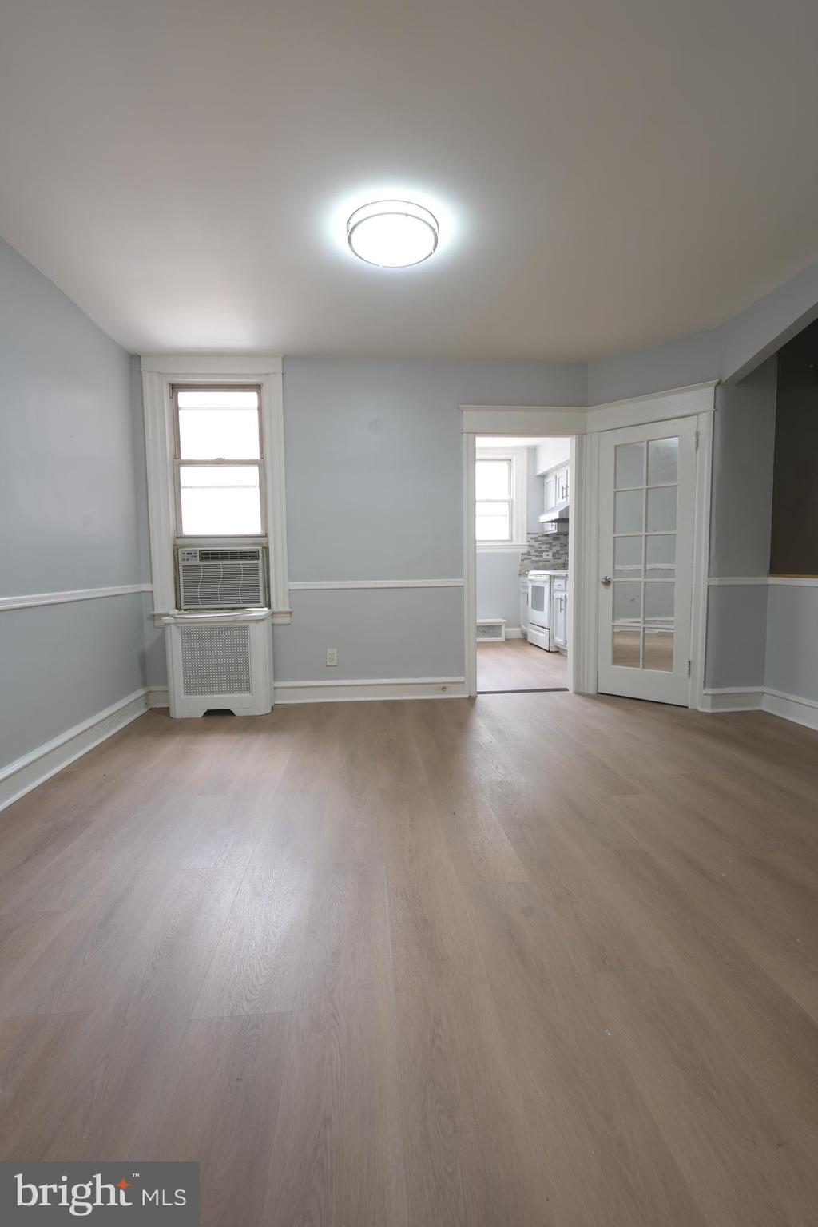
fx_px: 545
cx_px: 409
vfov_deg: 96.7
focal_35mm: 16
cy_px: 614
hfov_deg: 73.7
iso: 100
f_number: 9
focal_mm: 16
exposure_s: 1/3
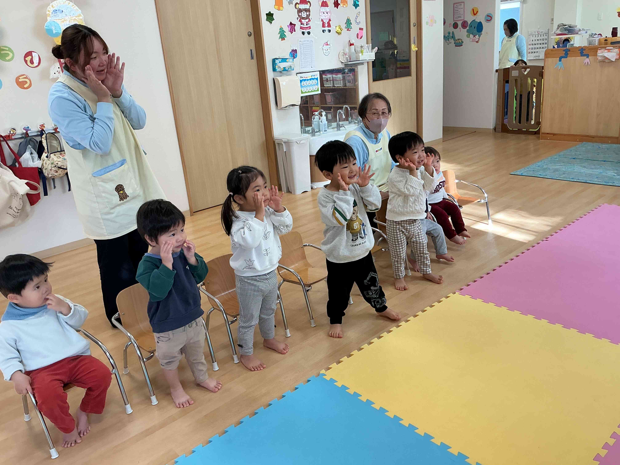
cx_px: 310
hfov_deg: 61.7
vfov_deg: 48.2
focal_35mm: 29
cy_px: 232
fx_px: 519
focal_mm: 3
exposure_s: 1/120
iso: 50
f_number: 1.8
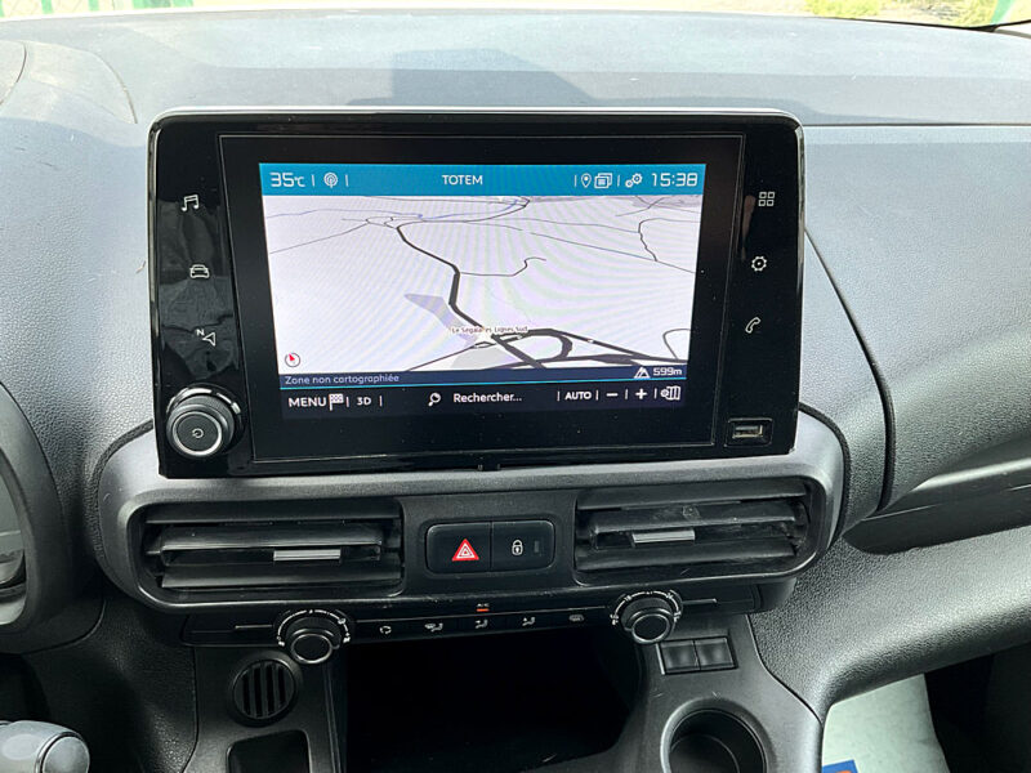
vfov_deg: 48.2
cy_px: 386
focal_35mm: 29
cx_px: 516
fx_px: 864
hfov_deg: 61.7
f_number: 1.8
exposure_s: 1/122
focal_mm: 3
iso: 20
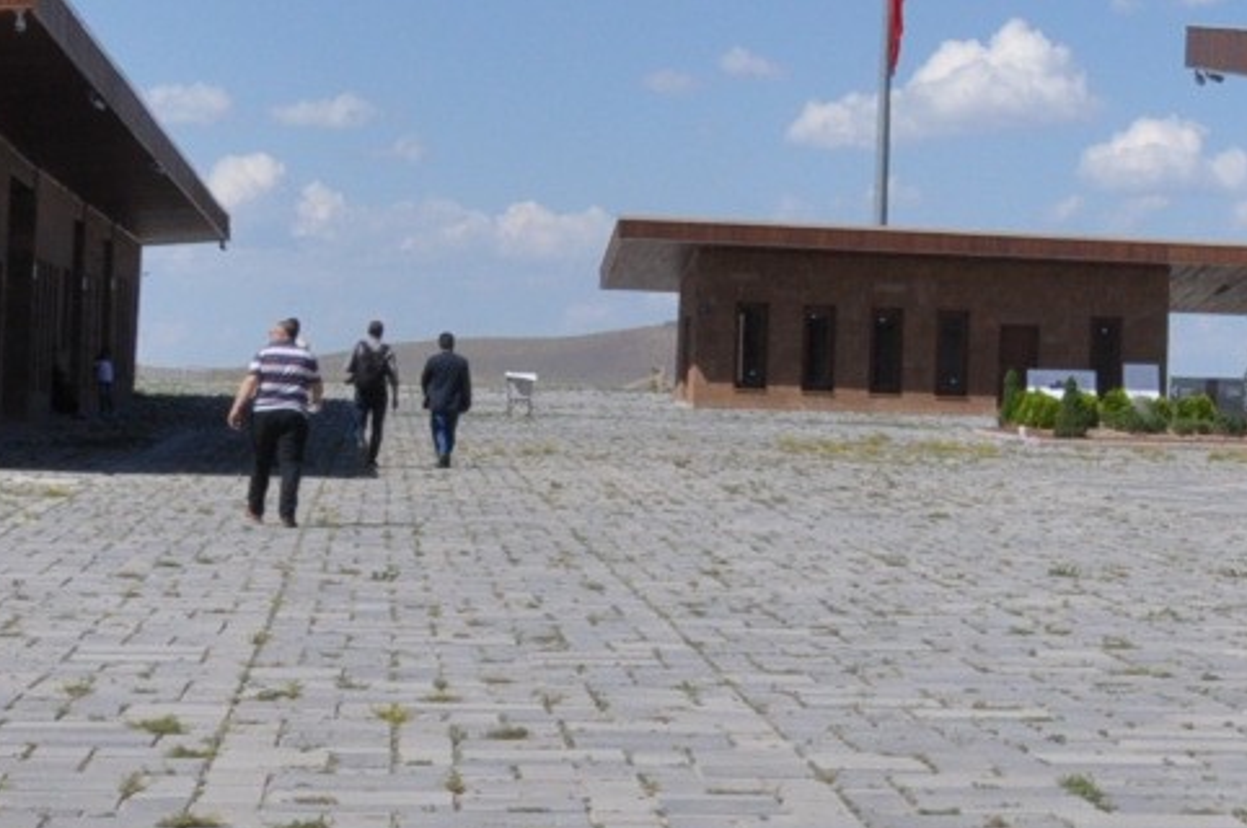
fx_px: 4851
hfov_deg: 13.9
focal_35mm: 140
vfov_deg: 9.8
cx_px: 1746
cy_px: 432
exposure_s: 1/640
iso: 400
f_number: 13
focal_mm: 21
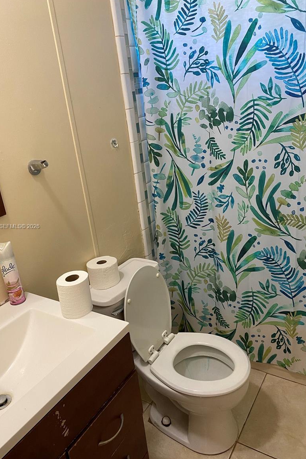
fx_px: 357
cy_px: 227
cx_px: 144
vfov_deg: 65.5
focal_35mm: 28
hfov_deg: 46.4
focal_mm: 4.25
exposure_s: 1/60
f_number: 1.8
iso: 125
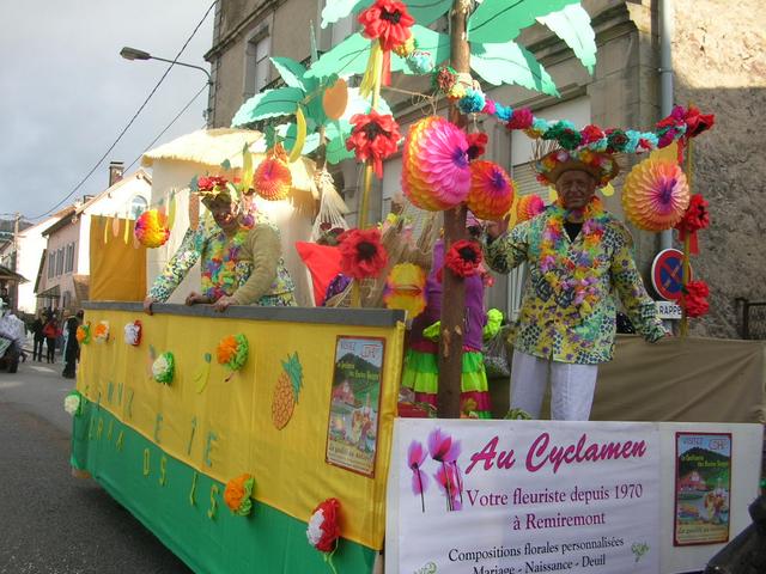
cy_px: 287
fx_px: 819
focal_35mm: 37
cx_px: 383
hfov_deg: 50.1
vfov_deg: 38.7
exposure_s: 1/446
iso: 50
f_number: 2.9
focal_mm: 6.2
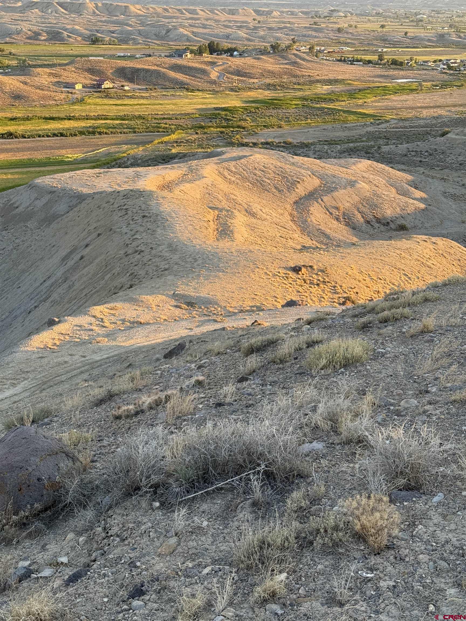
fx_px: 862
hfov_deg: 30.3
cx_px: 233
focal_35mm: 48
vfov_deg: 39.7
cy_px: 310
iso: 100
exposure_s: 1/331
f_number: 1.78
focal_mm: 6.76
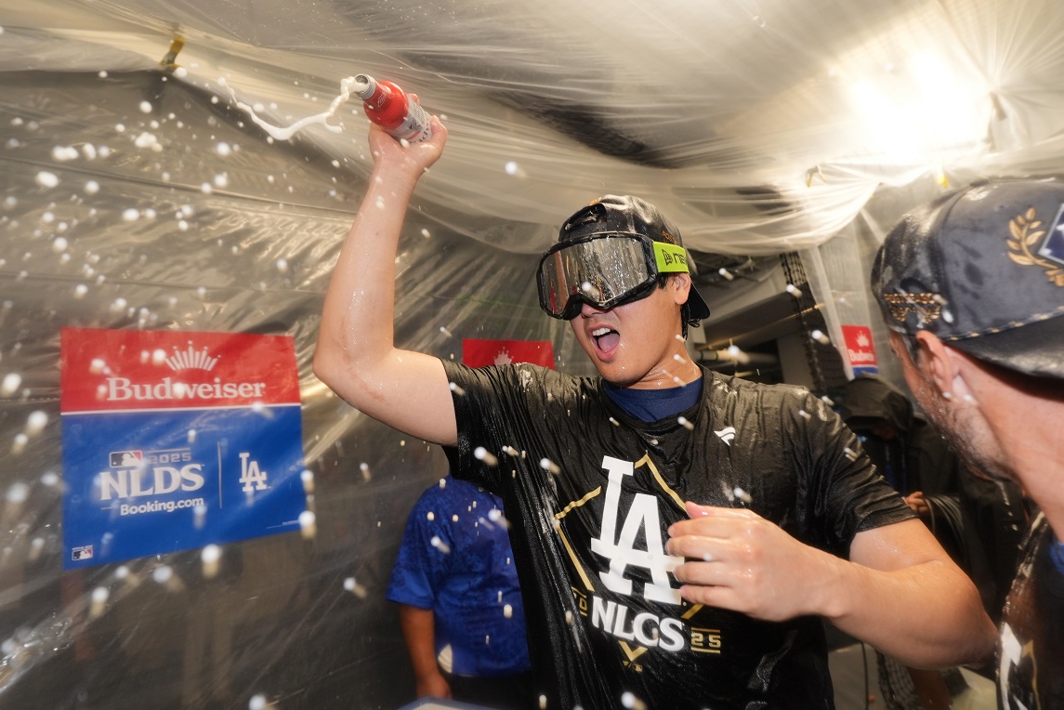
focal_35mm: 22
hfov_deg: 78.5
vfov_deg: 57.2
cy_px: 344
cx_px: 547
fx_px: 650
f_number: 4.5
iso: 500
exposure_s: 1/400
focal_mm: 21
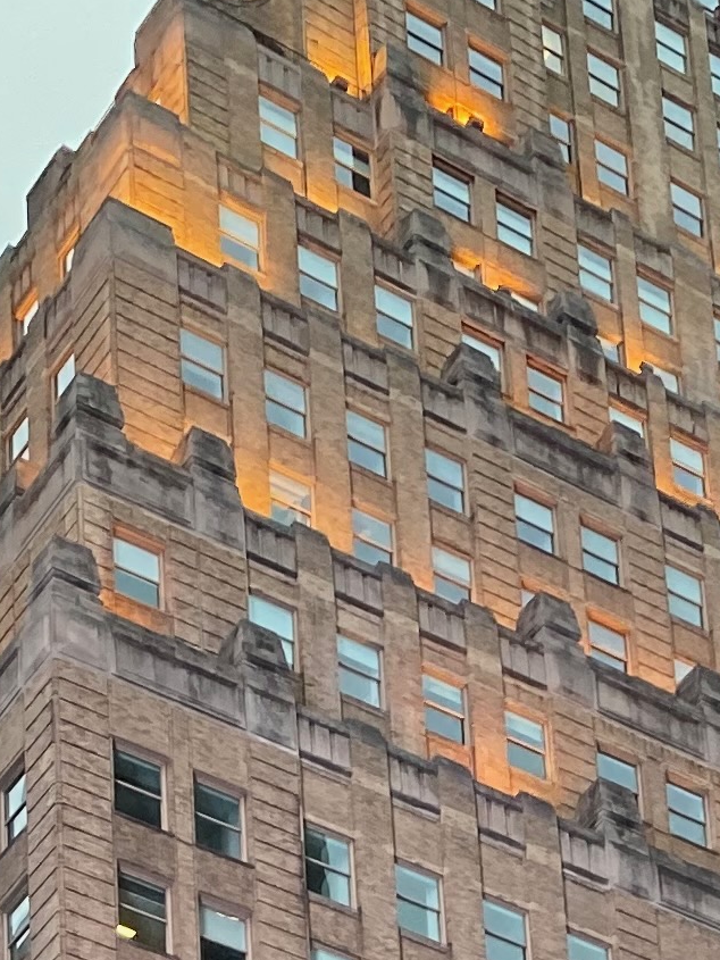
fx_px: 3438
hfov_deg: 11.9
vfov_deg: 13.1
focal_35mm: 124
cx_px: 611
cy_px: 2094
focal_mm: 4.25
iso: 125
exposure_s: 1/121
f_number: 1.8
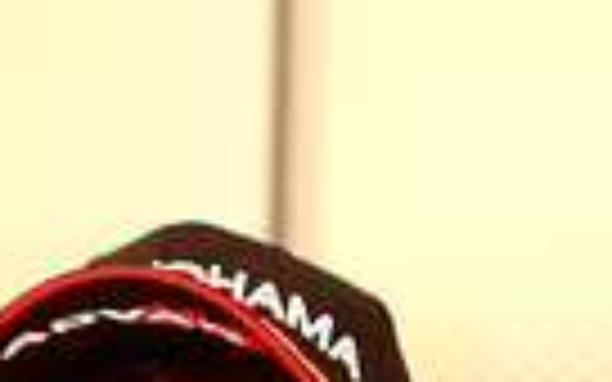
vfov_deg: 2.3
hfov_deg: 3.7
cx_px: 189
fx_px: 9490
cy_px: 1007
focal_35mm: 569
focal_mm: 105
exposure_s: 1/125
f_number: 2.8
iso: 400
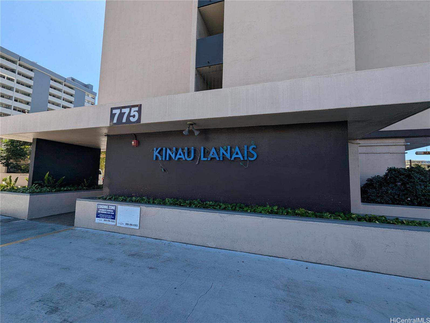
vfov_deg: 90.1
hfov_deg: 106.1
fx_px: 162
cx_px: 215
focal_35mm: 13
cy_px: 162
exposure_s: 1/741
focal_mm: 1.95
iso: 47
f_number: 2.2
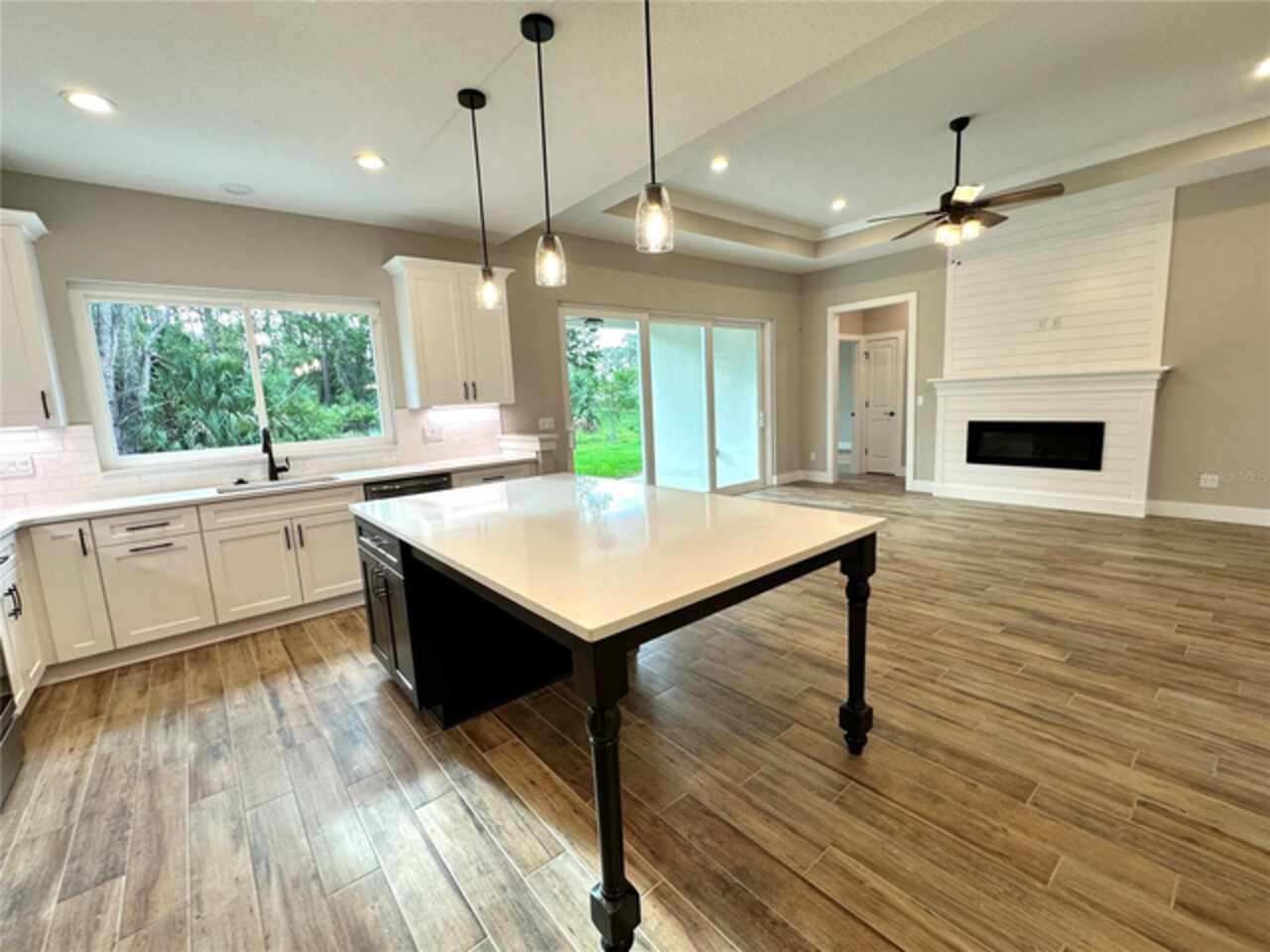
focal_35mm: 14
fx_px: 514
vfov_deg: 85.7
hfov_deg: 102.1
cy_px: 476
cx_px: 635
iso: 80
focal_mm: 2.22
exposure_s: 1/120
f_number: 2.2
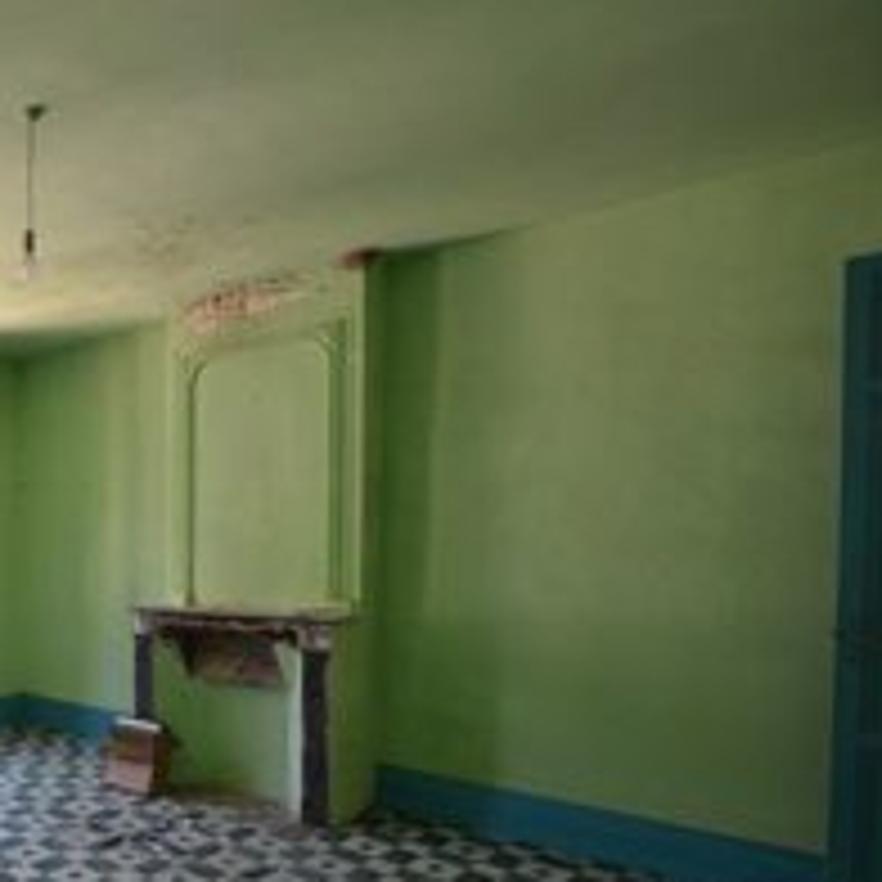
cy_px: 574
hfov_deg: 49.2
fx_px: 749
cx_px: -9
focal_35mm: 26
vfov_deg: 59.8
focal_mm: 10
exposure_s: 1/60
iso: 500
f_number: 3.5
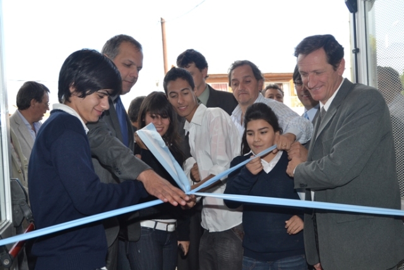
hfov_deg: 41.1
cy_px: 135
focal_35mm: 48
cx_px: 202
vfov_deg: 28.1
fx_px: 539
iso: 160
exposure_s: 1/125
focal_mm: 32
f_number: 5.6
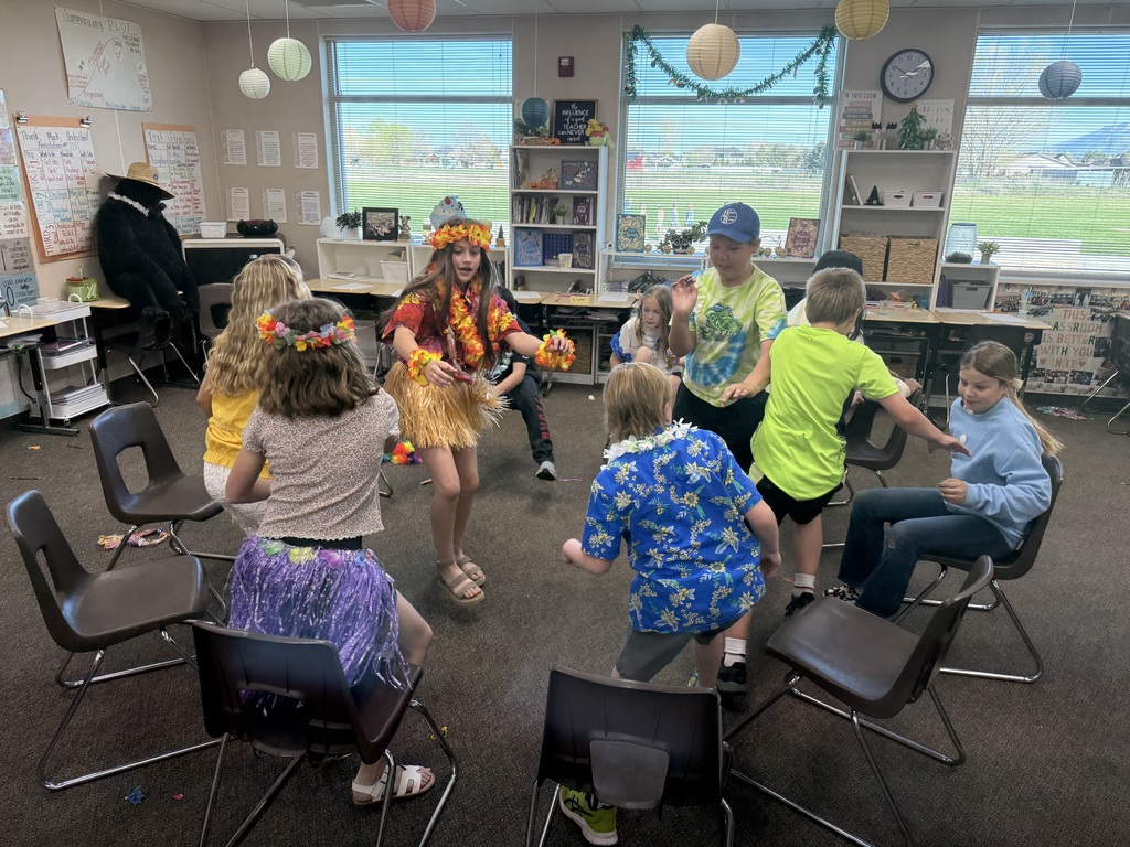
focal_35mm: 24
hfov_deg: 71.6
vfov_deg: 56.8
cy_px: 424
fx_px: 783
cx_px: 565
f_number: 1.78
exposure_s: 1/200
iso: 200
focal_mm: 6.76
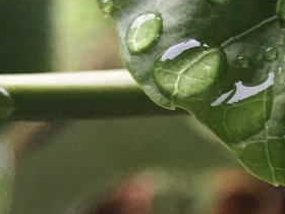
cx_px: 699
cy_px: 126
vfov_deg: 8.9
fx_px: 1367
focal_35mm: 166
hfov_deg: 10.2
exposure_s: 1/33
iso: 40
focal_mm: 4.15
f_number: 2.2
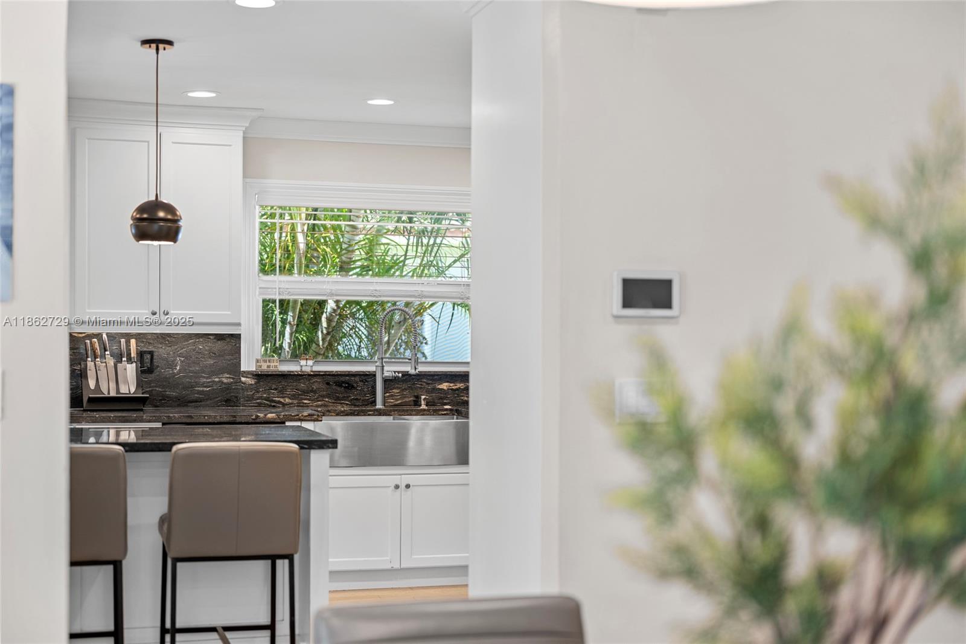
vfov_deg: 27.0
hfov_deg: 39.6
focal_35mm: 50
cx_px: 483
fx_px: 1341
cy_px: 322
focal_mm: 50
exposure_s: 1/30
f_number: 2.2
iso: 125
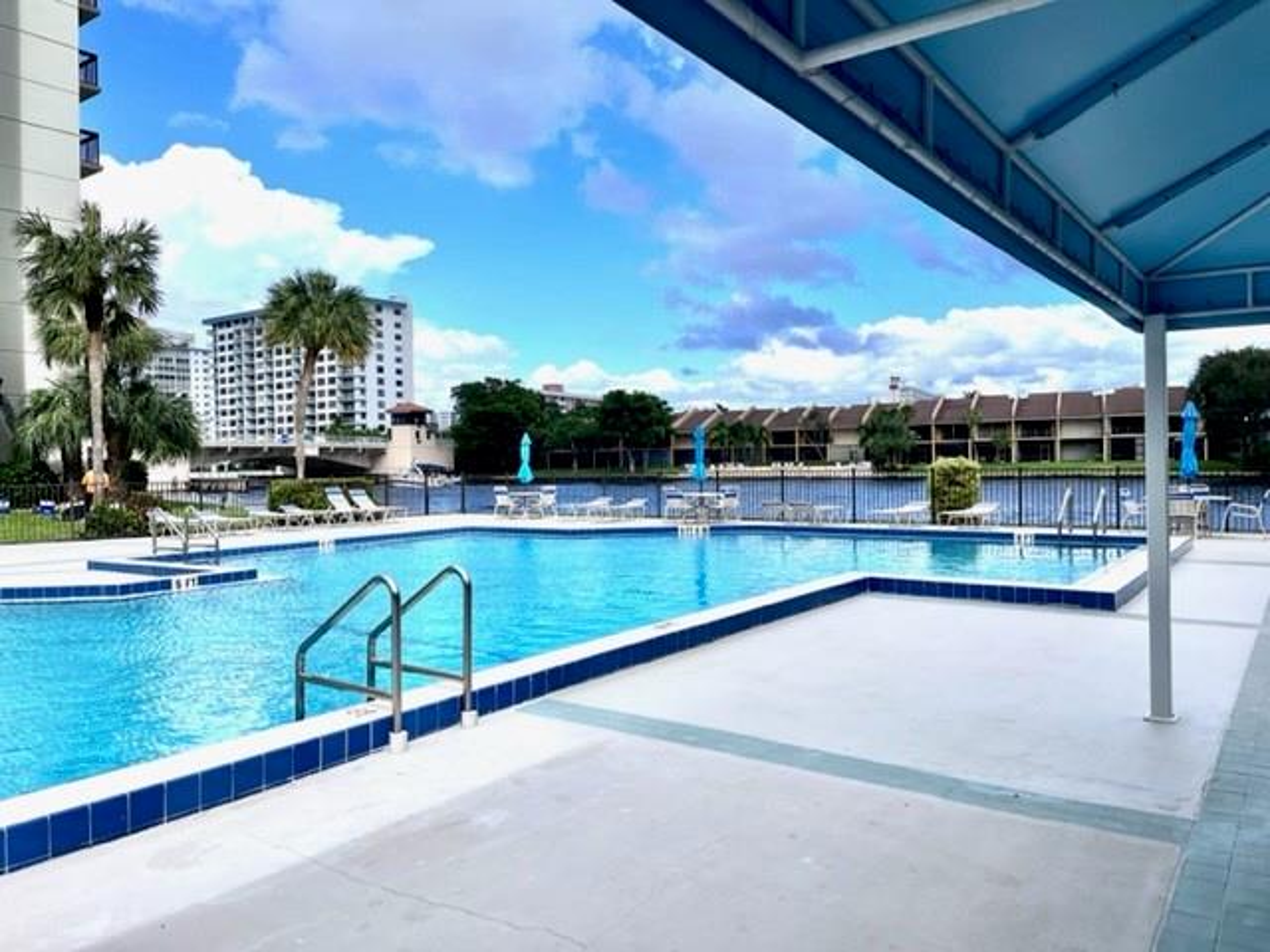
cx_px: 635
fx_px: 954
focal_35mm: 26
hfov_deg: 67.3
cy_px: 476
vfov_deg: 53.1
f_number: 1.6
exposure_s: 1/4484
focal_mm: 5.1
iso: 50
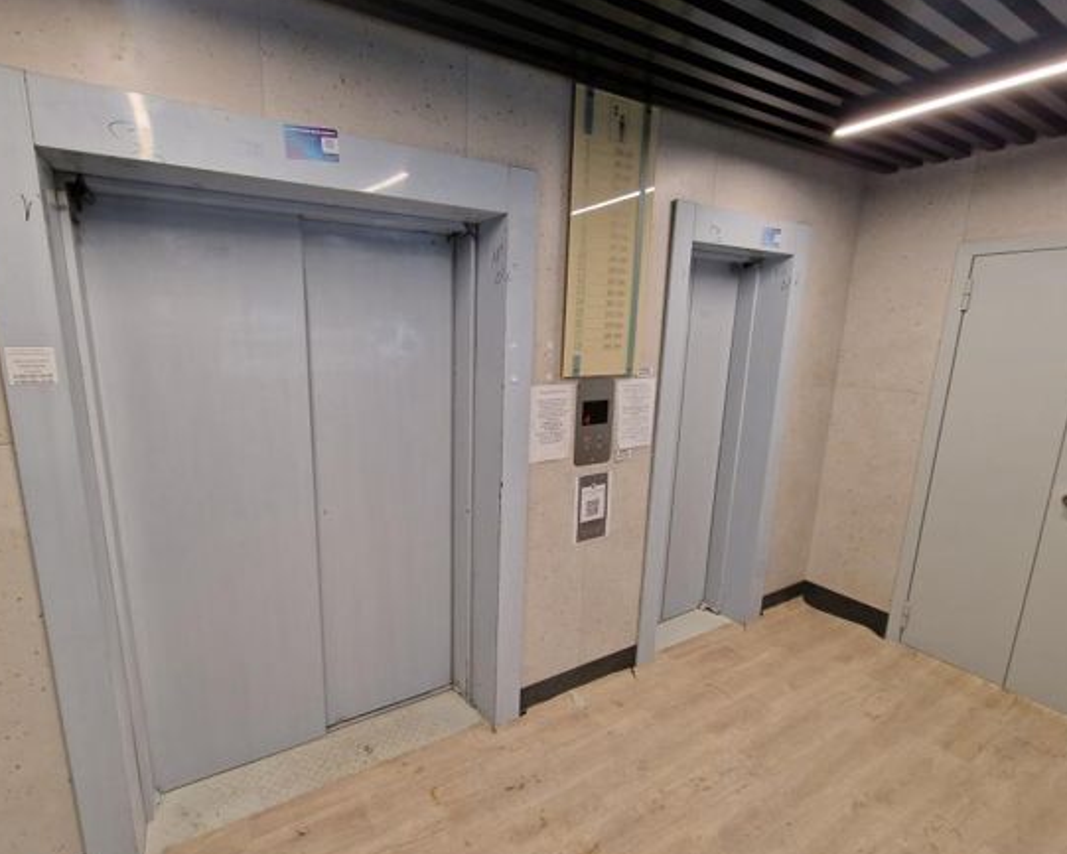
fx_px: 474
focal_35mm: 15
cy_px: 442
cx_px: 481
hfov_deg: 96.5
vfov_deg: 84.0
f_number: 2.2
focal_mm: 2.2
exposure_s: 1/50
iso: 200
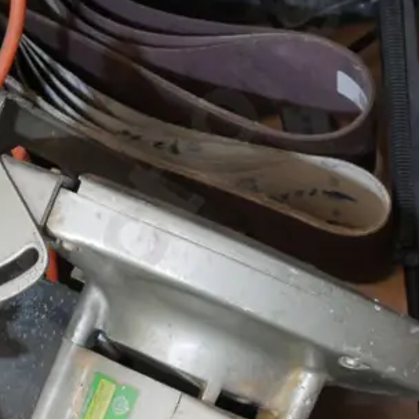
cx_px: 100
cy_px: 285
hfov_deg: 13.3
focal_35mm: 131
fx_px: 1794
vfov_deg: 13.3
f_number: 4.7
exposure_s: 1/60
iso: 2000
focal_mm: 22
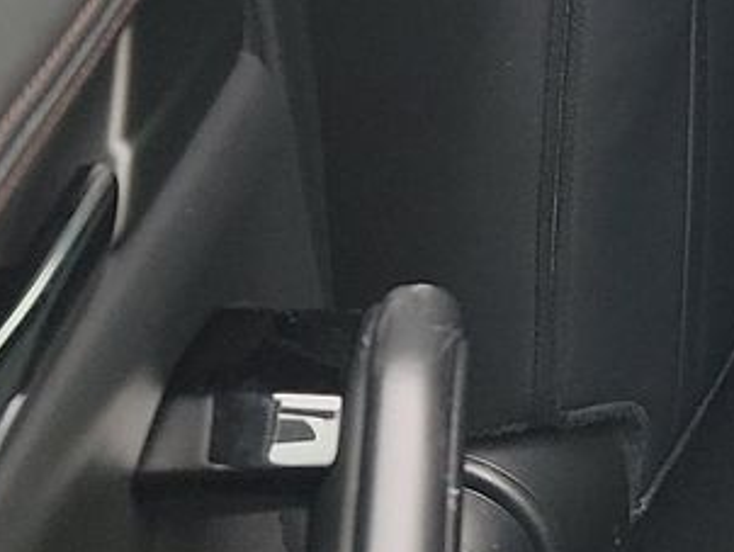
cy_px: -294
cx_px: 1643
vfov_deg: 11.2
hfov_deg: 12.7
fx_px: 2695
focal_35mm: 127
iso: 125
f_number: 1.8
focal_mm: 6.7
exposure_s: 1/59
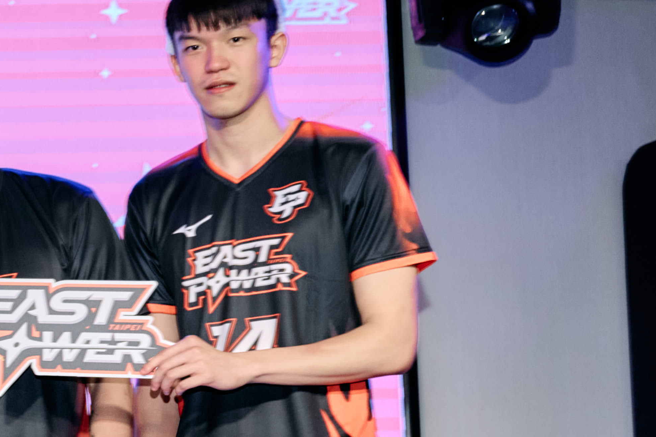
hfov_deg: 14.1
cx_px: -573
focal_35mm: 126
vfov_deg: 10.8
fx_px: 2295
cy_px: 459
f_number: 4
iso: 250
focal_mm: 30
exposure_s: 1/160
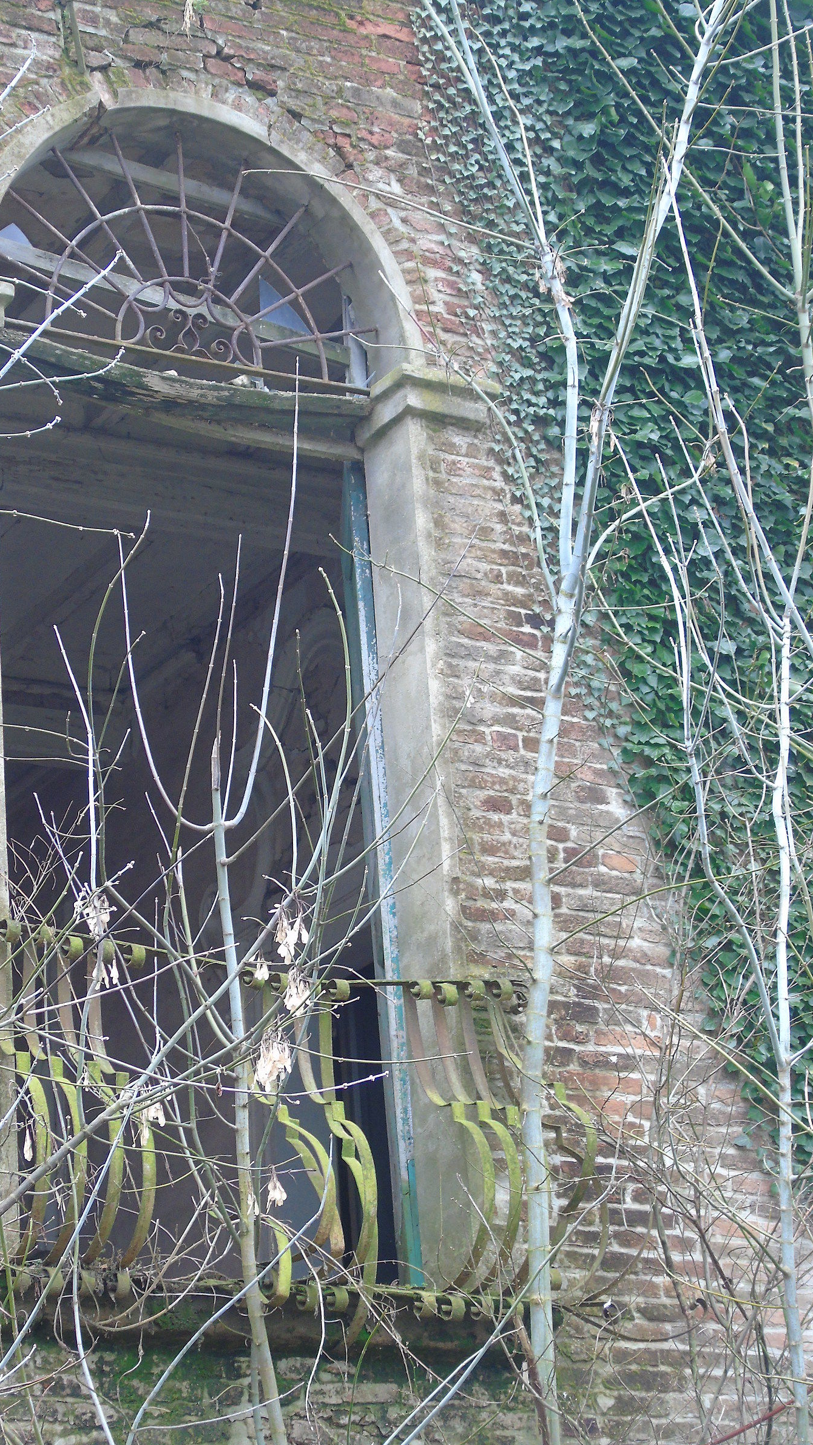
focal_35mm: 90
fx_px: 3449
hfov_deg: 13.4
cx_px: 341
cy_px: 722
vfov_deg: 23.7
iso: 100
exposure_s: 1/30
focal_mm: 15
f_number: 4.1
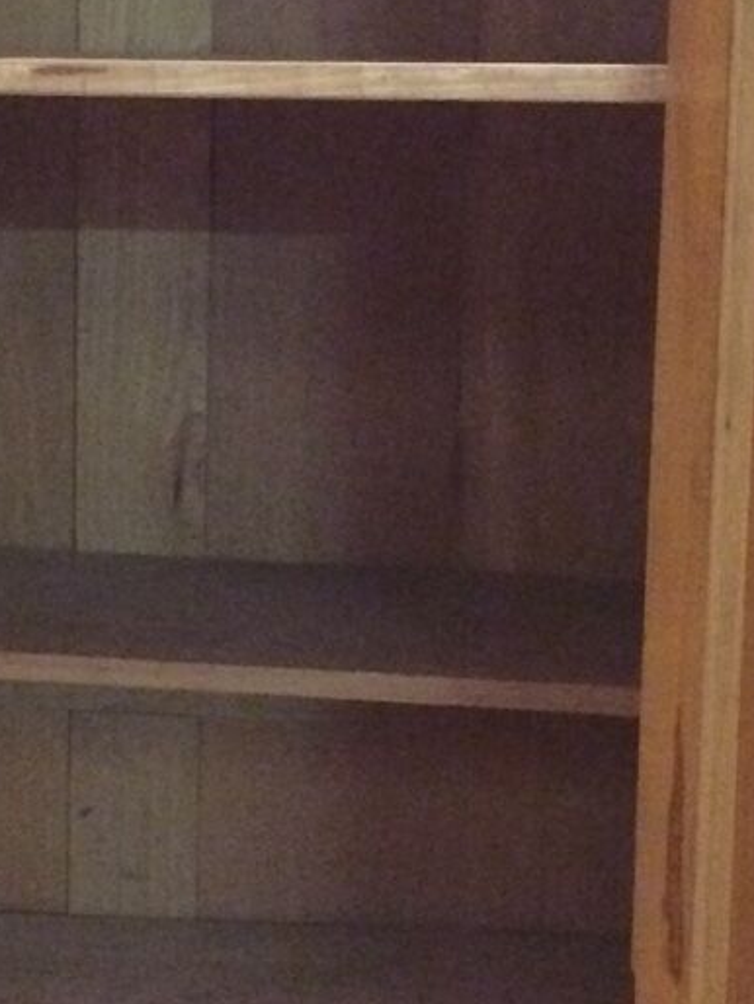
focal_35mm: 92
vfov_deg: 21.3
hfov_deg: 16.0
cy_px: 445
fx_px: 2670
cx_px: 186
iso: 500
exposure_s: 1/17
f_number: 2.2
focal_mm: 4.15
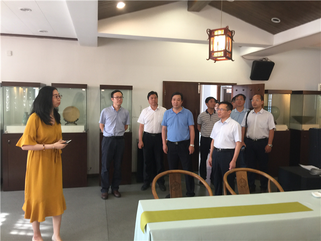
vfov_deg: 48.2
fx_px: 269
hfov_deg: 61.7
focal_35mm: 29
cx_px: 160
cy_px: 120
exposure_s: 1/17
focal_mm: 4.15
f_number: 2.2
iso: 40
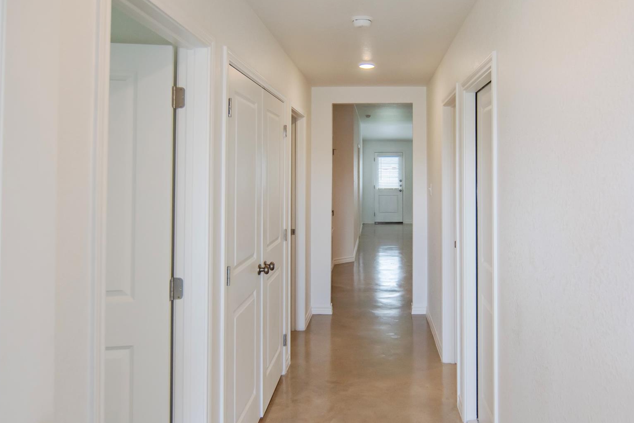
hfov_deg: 64.9
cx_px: 377
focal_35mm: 28
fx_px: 493
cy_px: 258
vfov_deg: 46.1
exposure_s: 1/250
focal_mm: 14
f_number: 4.5
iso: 400
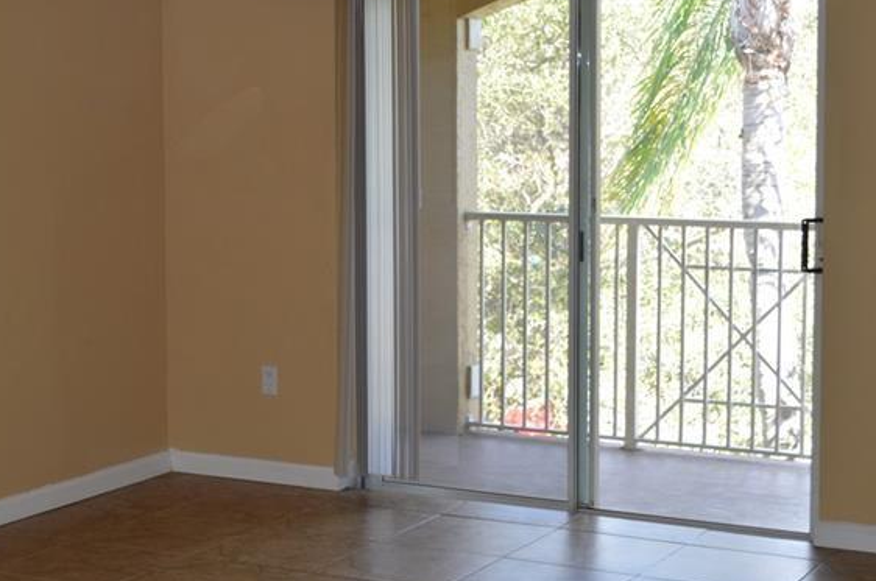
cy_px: 214
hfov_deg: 27.0
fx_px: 1815
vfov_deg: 18.2
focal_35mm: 75
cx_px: 332
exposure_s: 1/80
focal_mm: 35
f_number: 5
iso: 400
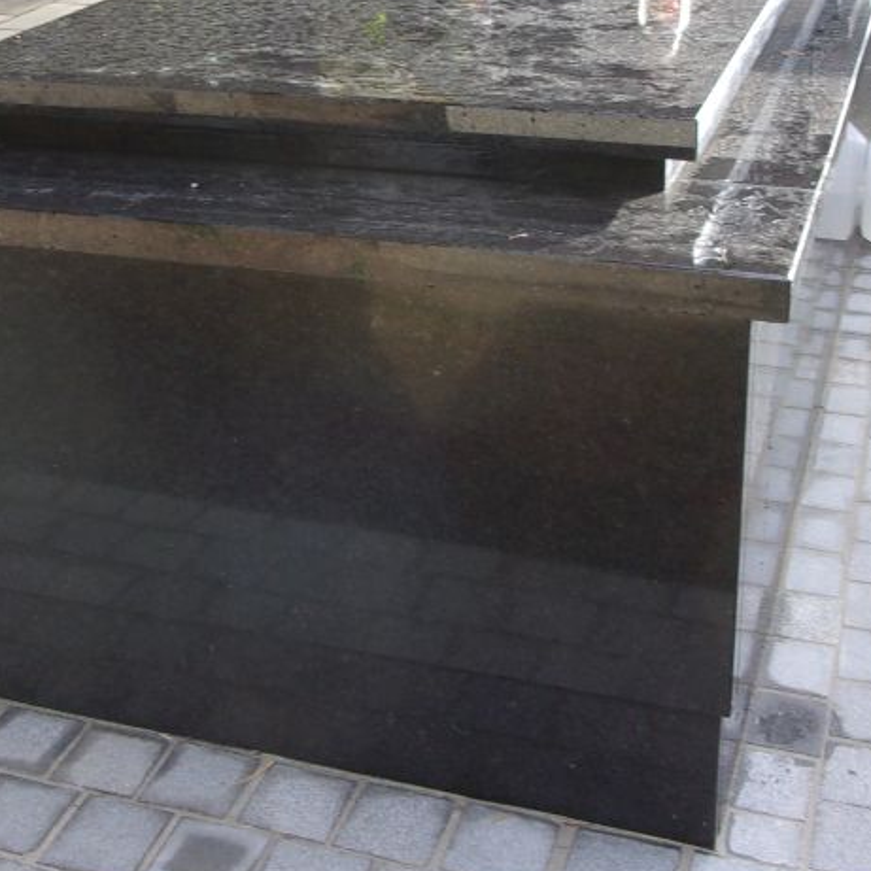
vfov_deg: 30.3
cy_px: 164
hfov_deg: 31.1
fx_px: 1566
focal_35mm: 55
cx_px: 416
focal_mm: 5.1
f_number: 3.9
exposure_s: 1/58
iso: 80
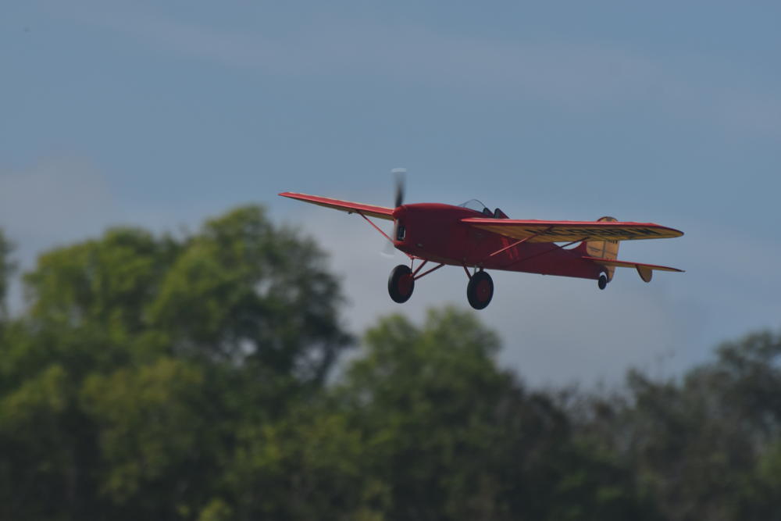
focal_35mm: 450
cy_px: 260
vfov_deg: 3.1
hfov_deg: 4.6
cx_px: 390
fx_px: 9763
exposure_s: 1/1600
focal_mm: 300
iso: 200
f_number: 5.6
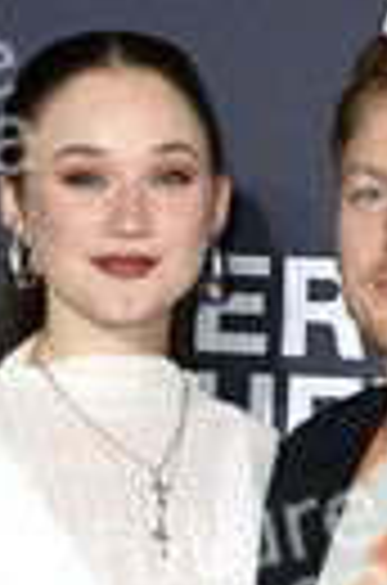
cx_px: 292
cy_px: 824
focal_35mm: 191
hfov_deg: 7.1
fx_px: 3096
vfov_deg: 10.5
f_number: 5.6
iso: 1000
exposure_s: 1/250
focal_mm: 62
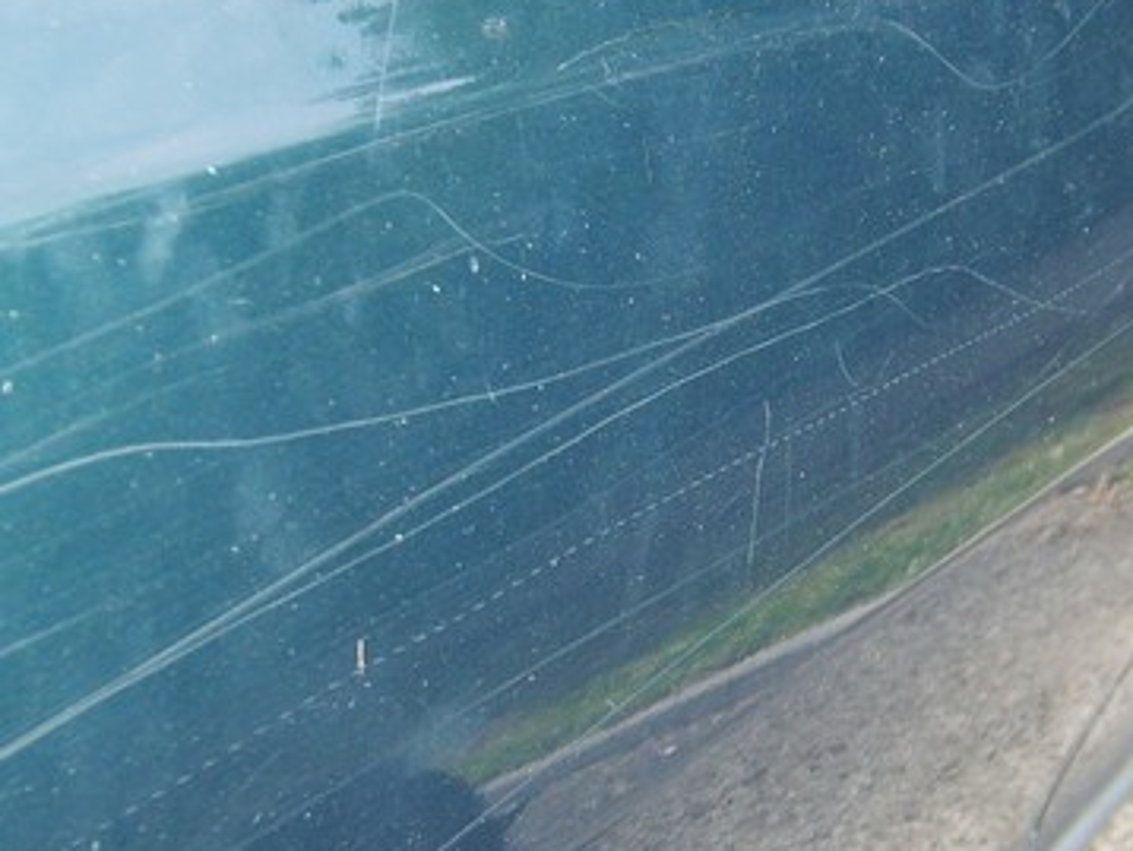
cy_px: 411
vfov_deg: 19.7
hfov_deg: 25.9
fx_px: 2456
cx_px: 658
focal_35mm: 75
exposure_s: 1/125
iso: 50
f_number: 2.8
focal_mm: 5.8
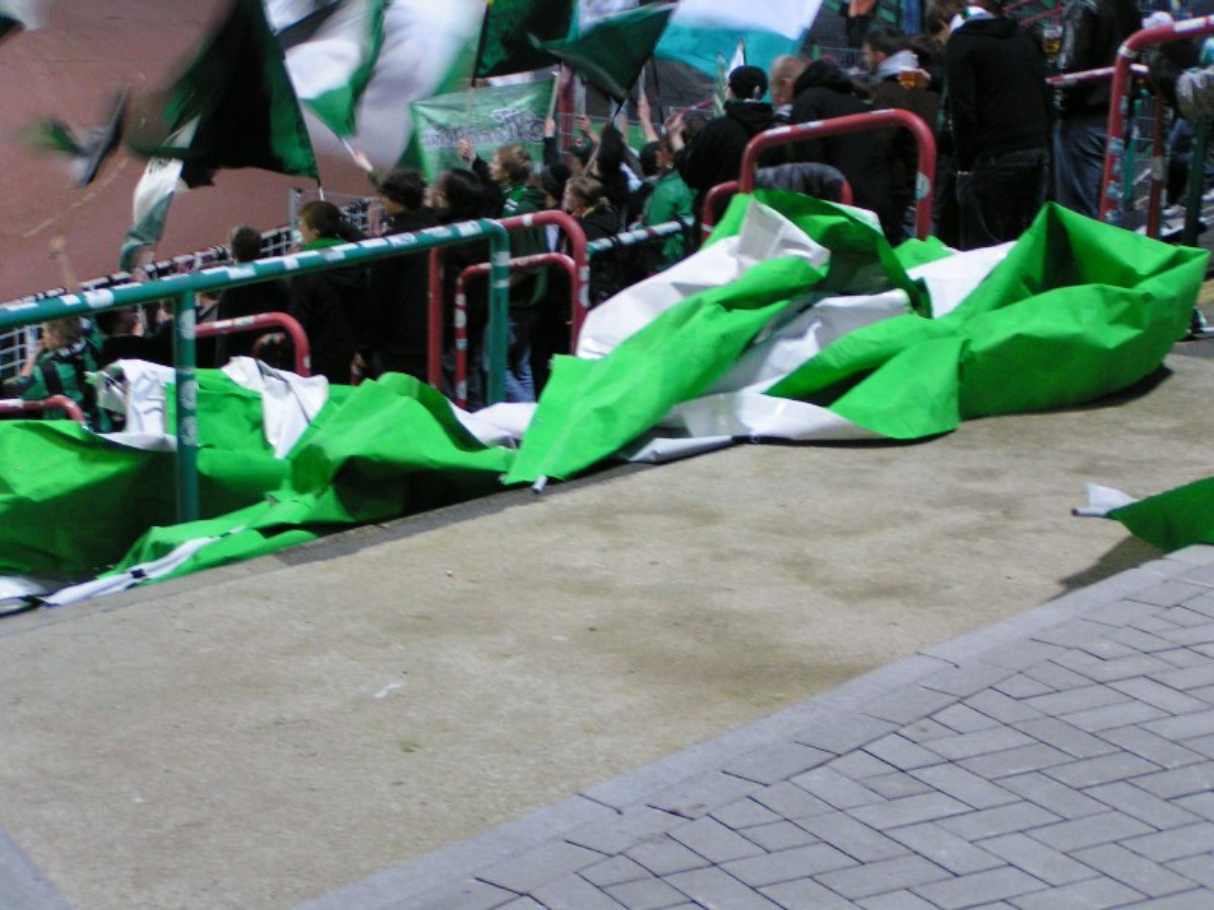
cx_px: 607
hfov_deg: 27.0
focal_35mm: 72
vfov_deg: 20.4
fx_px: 2525
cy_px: 455
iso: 200
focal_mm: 11
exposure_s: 1/13
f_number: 3.2
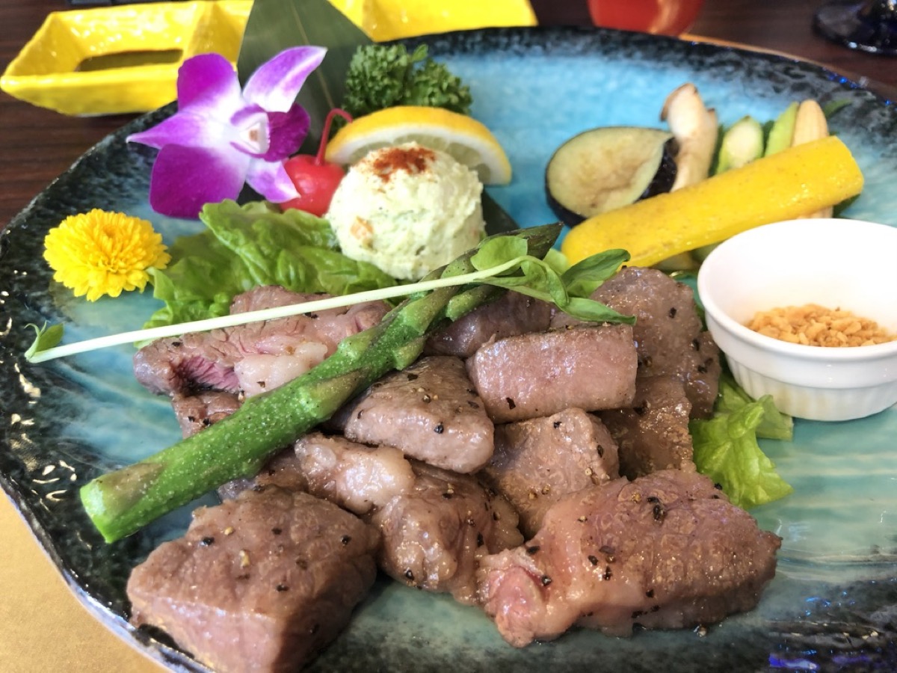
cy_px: 336
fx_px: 726
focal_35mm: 28
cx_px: 448
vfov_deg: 49.7
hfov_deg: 63.4
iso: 40
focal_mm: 4
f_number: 1.8
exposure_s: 1/20
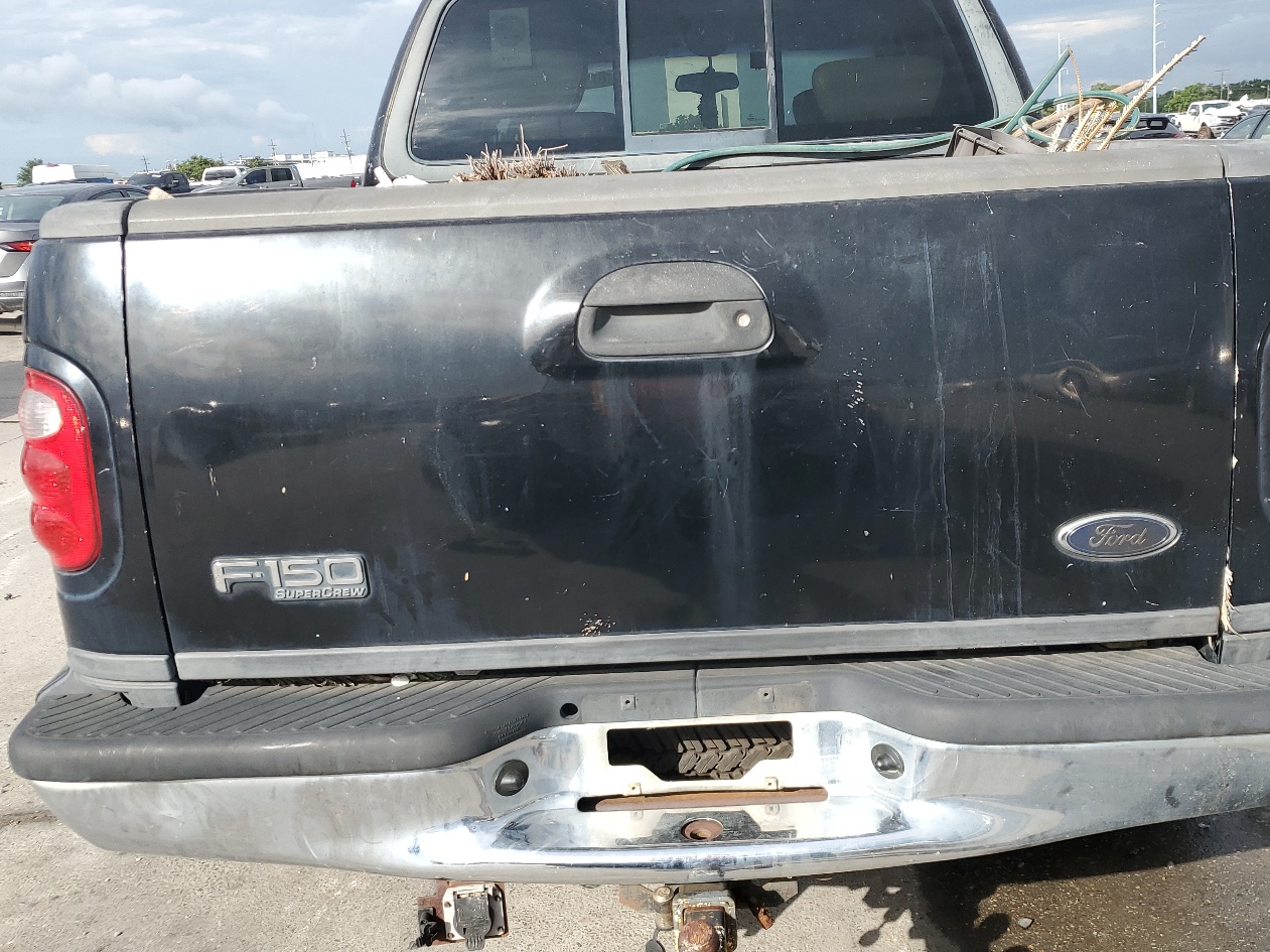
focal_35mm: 33
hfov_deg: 55.0
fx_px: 1210
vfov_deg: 42.9
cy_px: 483
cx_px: 750
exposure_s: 1/1667
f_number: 1.5
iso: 50
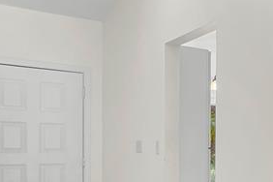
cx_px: 369
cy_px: 141
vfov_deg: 23.1
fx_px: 440
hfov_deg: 27.7
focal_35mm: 58
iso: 320
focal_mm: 16
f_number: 10
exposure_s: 1/5
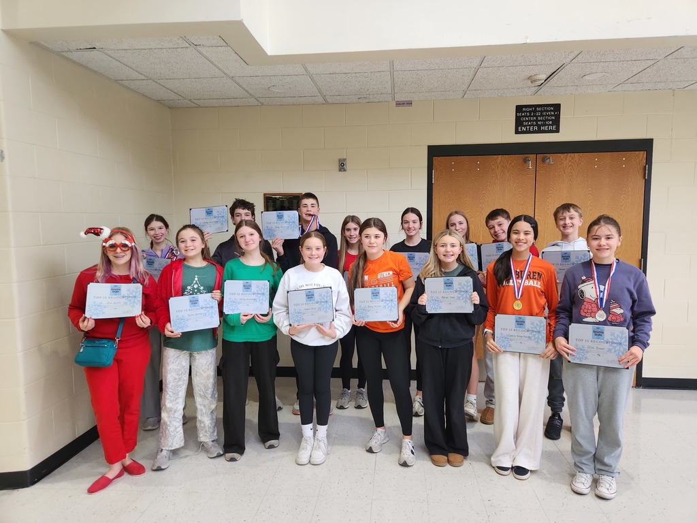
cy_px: 262
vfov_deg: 58.9
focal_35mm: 23
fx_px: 463
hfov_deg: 73.9
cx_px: 348
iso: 160
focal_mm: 5.4
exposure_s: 1/120
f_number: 1.8
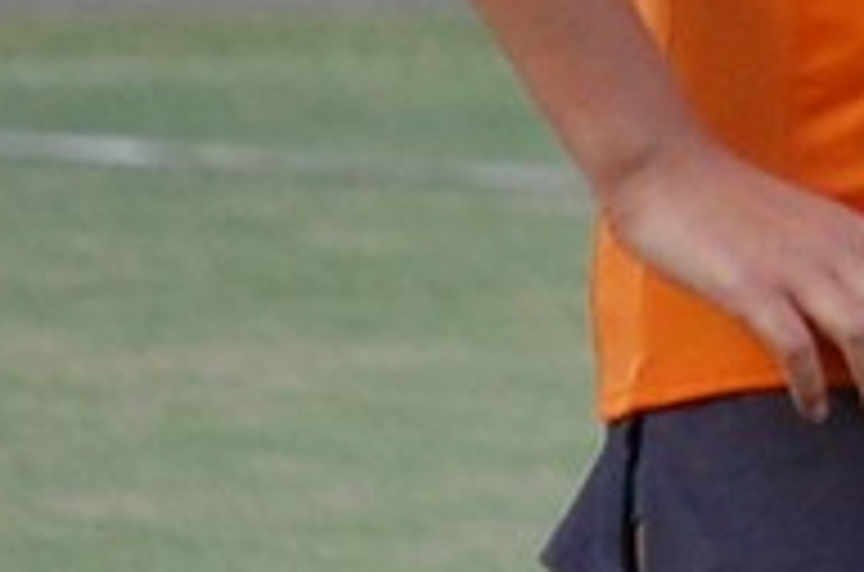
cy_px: -387
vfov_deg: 1.0
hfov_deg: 1.6
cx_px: 1881
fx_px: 31618
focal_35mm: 1321
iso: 500
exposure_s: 1/500
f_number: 5.3
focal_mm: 165
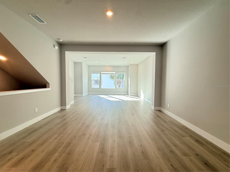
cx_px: 115
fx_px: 93
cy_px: 86
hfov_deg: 102.1
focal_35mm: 14
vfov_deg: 85.7
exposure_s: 1/120
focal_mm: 2.22
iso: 125
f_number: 2.2
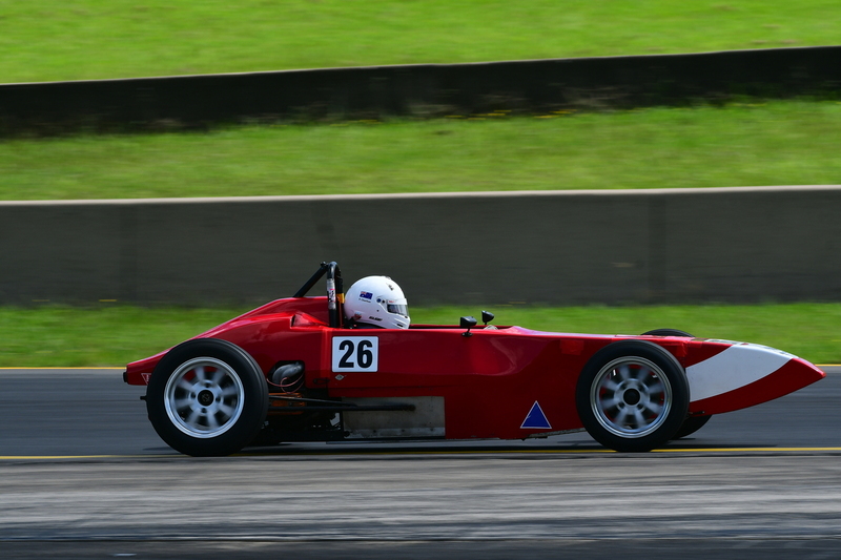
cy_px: 280
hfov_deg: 6.0
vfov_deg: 4.0
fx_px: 8057
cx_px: 420
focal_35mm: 345
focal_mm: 230
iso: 200
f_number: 10
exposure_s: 1/320
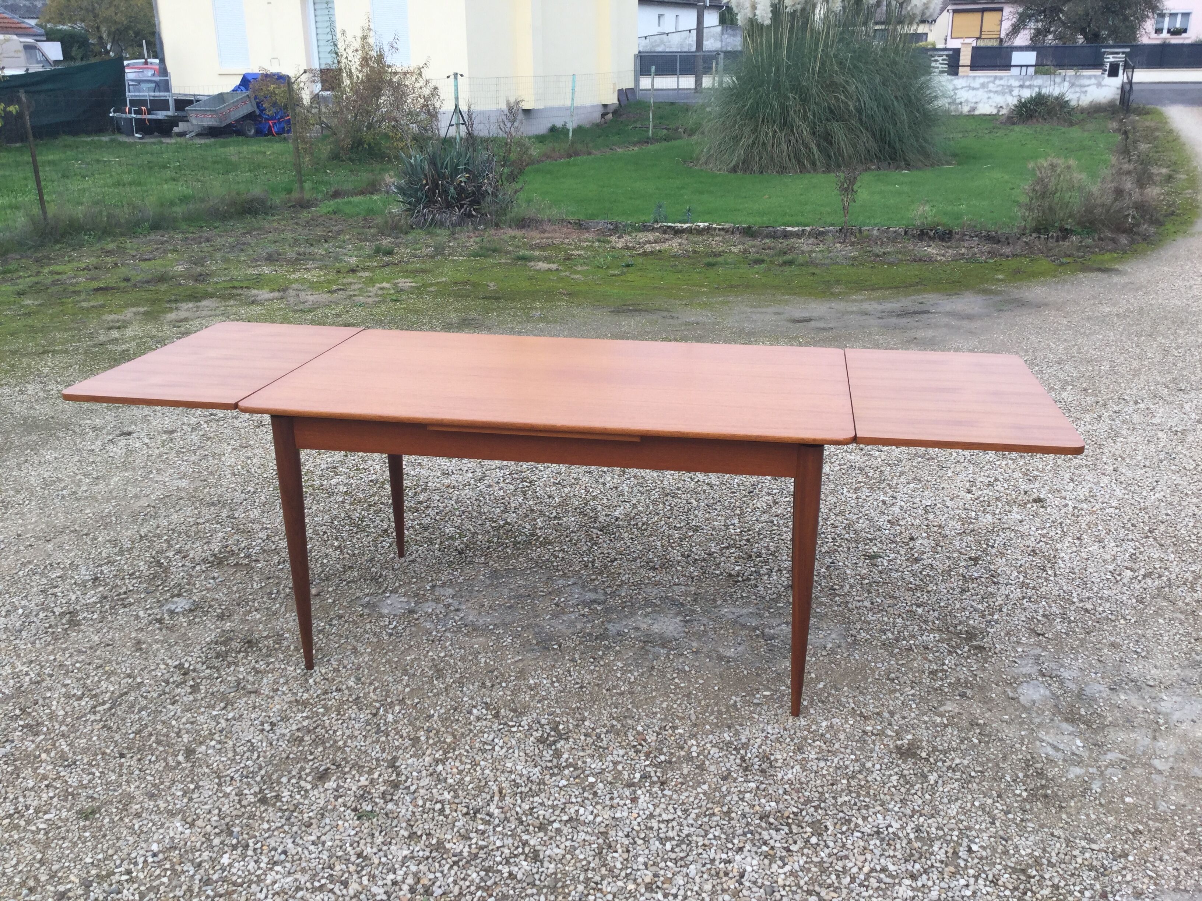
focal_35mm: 31
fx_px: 1076
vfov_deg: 45.4
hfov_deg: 58.4
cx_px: 601
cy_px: 450
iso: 25
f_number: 2.4
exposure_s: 1/259
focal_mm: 3.3
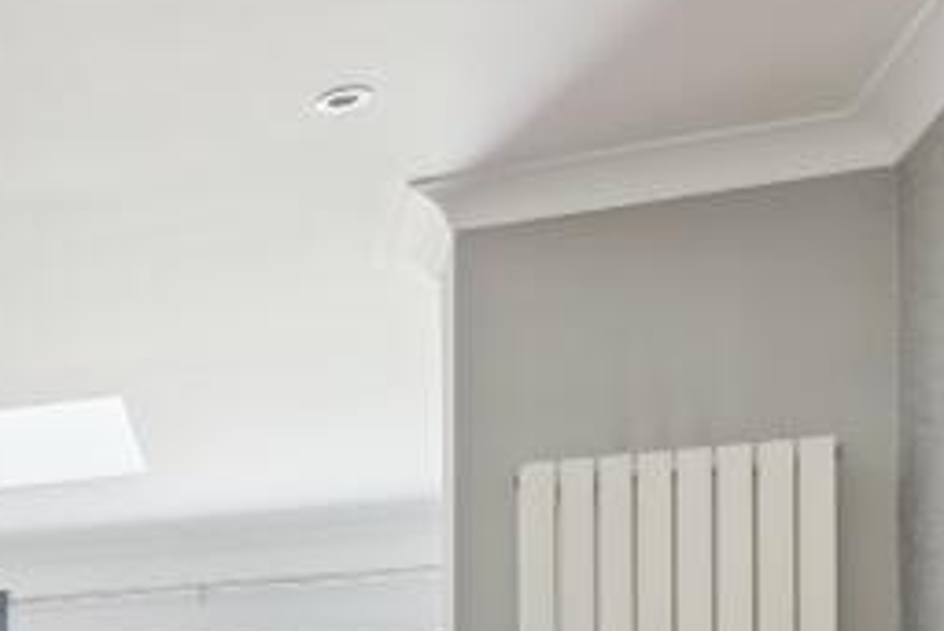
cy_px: 910
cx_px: -675
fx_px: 1679
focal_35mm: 64
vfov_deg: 19.0
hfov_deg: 22.1
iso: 640
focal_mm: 16
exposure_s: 1/25
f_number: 8
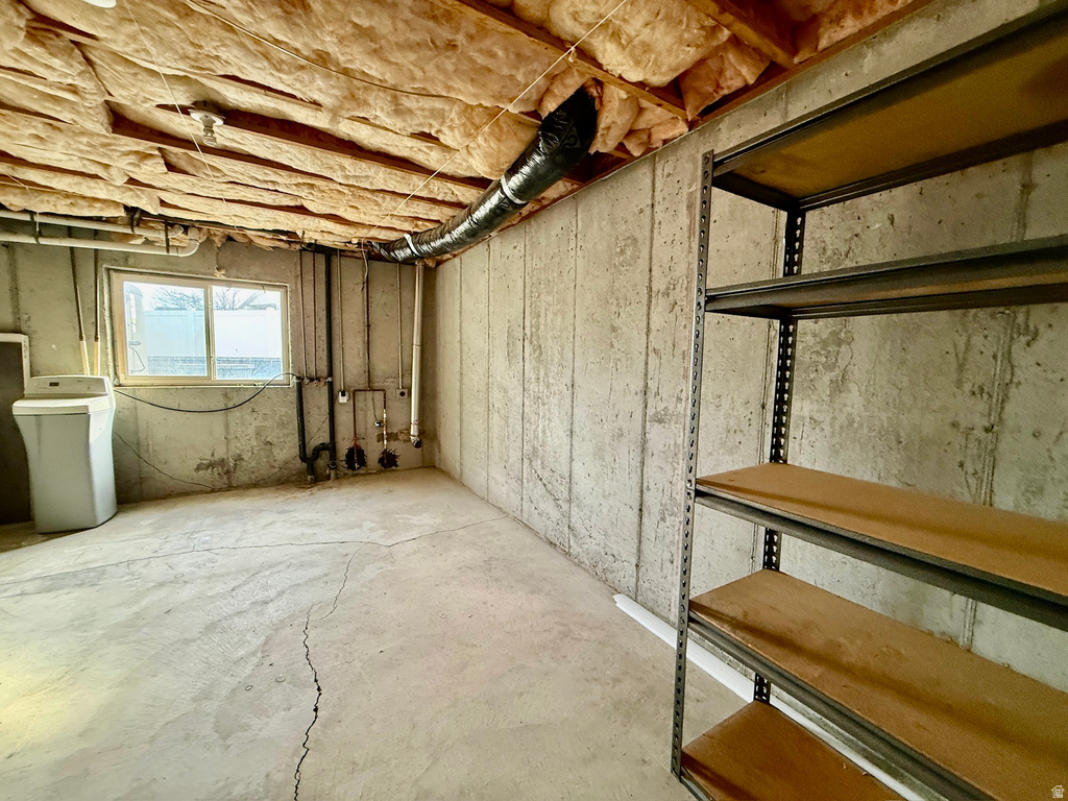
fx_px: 432
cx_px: 534
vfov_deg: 85.7
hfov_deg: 102.1
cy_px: 400
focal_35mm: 14
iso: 320
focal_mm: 2.22
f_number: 2.2
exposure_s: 1/60
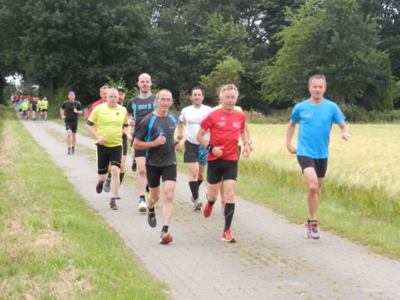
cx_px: 224
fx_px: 1178
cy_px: 134
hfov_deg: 19.3
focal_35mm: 102
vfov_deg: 14.5
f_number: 4.8
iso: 800
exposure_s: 1/250
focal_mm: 14.1
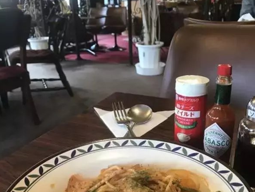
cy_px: 116
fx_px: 280
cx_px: 129
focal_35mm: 38
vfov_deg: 37.6
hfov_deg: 49.0
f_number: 1.8
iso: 40
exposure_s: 1/20
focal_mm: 3.99
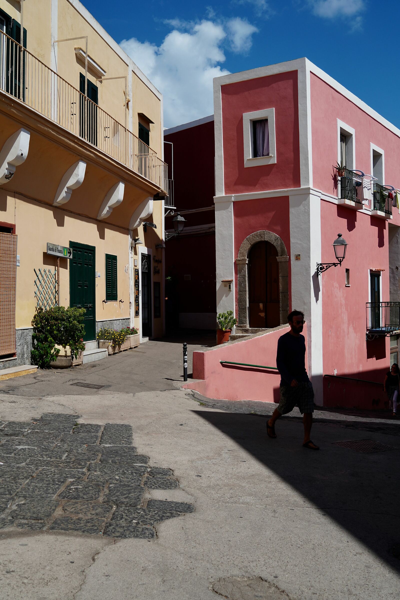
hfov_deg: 36.9
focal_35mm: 36
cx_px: 200
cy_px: 300
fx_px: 600
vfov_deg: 53.1
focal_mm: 24
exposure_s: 1/1600
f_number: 5
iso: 100
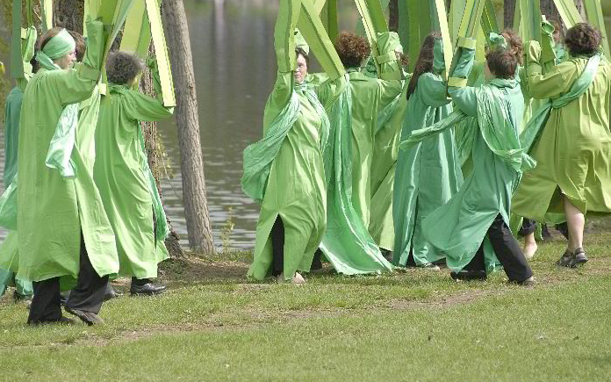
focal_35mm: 308
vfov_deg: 4.3
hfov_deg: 6.8
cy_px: 187
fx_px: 5129
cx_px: 306
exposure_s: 1/1000
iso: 400
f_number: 4.5
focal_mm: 200
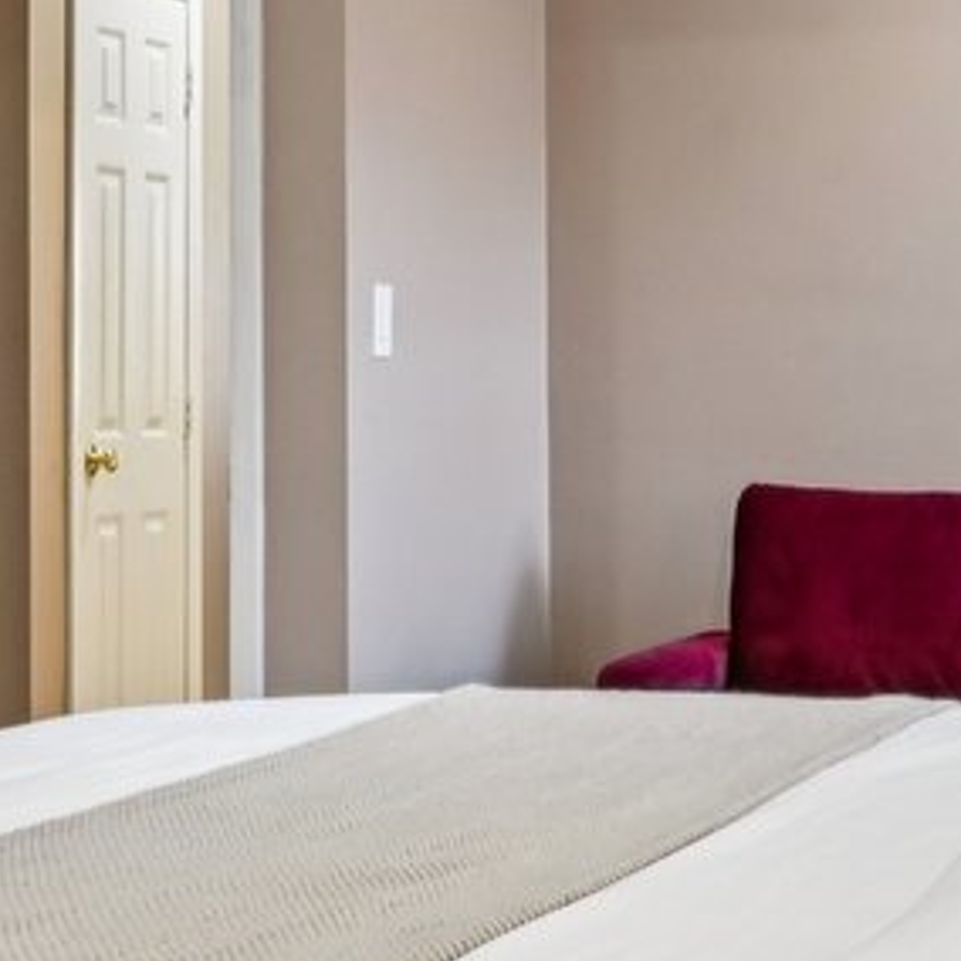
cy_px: 381
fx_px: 3078
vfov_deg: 17.7
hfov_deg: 17.7
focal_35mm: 98
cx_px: 254
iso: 400
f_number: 8
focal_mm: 16
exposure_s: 1/15
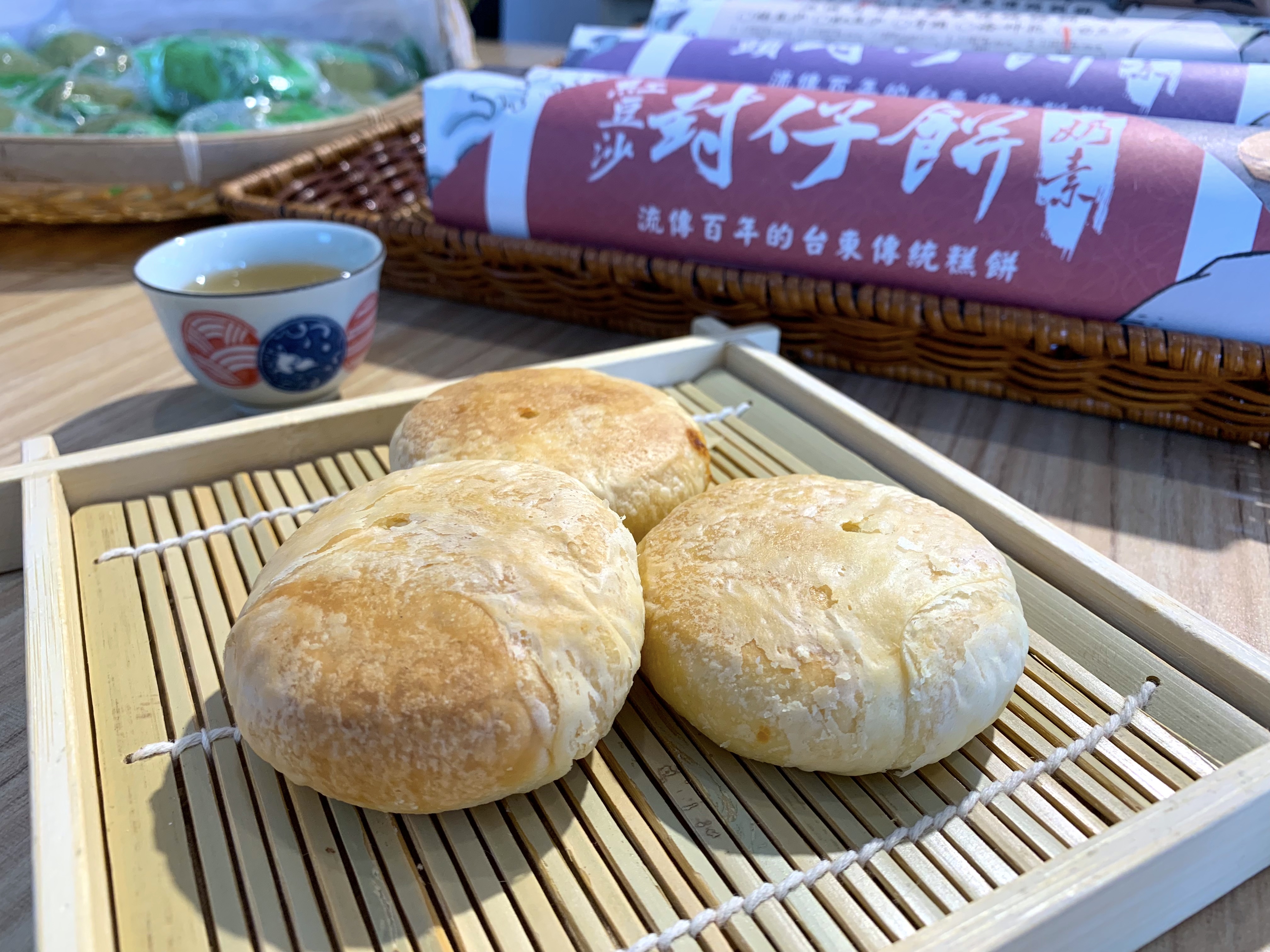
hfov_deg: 67.3
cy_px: 476
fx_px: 954
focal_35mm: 26
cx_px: 635
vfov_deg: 53.1
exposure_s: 1/120
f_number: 1.8
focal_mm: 4.25
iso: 80
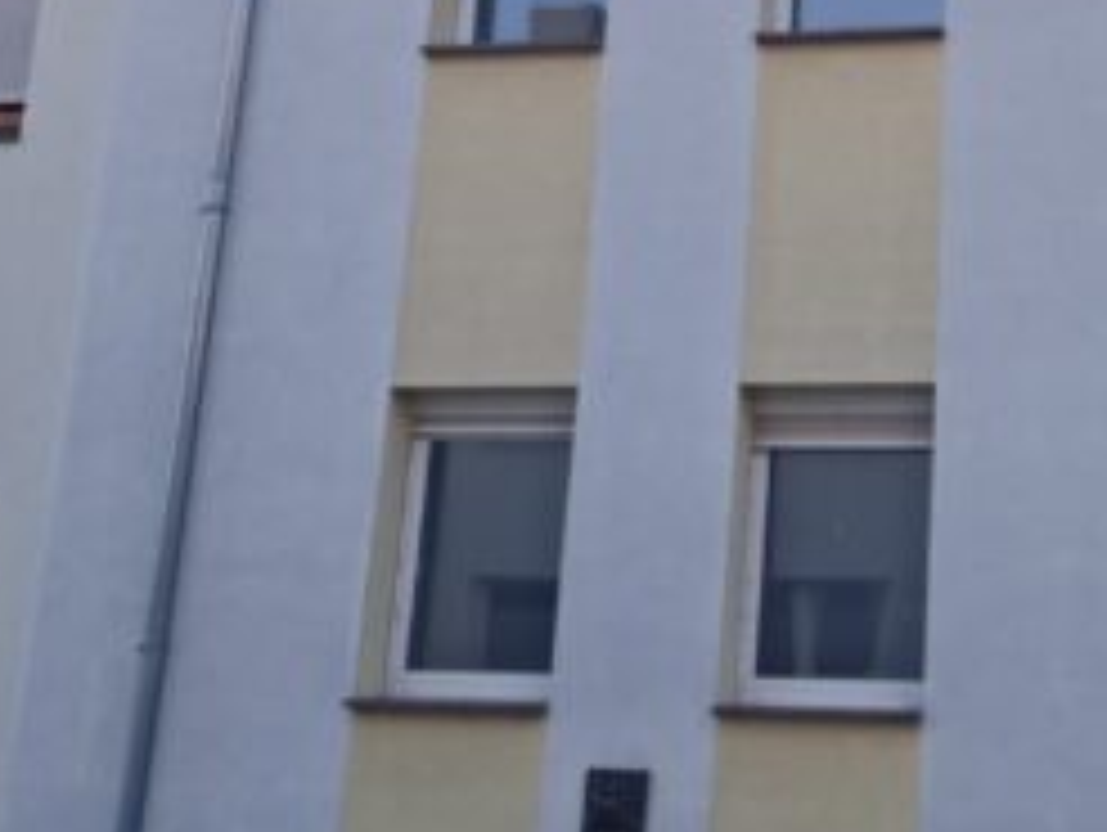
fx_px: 1793
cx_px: 990
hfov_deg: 32.6
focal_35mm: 56
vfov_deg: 25.9
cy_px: 229
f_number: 1.8
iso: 50
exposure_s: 1/511
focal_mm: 5.54
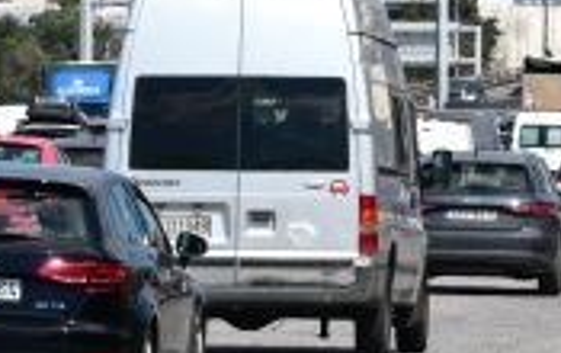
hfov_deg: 4.0
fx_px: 7978
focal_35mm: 521
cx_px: 641
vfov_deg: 2.5
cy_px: 90
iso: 320
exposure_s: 1/400
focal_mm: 77
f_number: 13
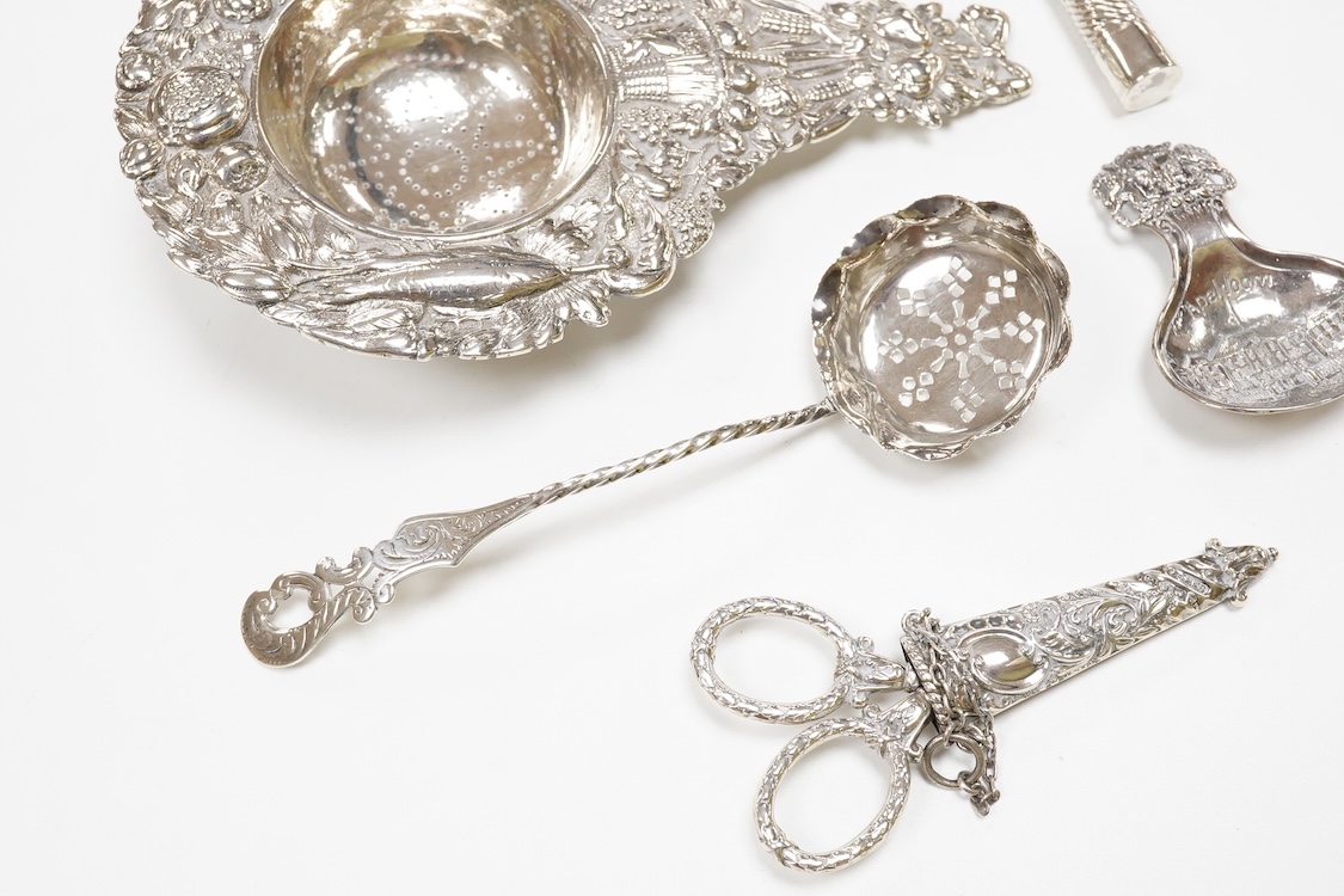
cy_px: 448
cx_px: 672
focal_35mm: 45
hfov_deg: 43.6
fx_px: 1680
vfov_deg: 29.9
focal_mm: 30
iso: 2500
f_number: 14
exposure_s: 1/100
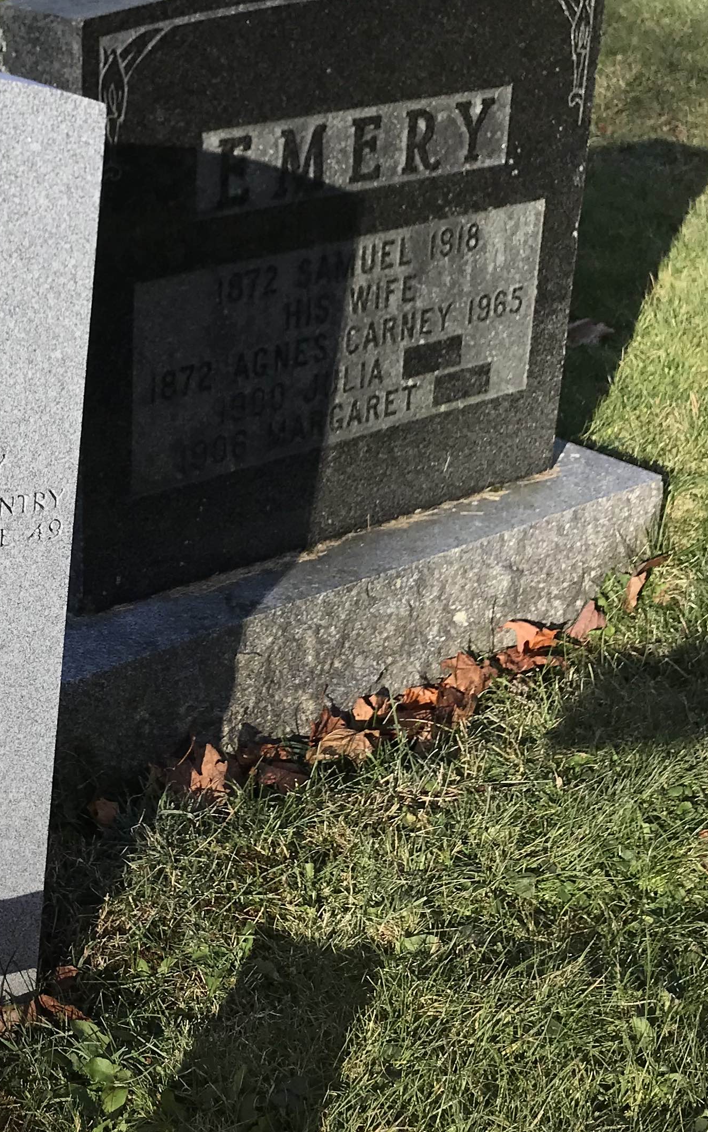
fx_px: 1729
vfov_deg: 36.2
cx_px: 49
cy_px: 505
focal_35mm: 56
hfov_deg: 22.5
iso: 20
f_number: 1.8
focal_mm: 3.99
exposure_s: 1/2591
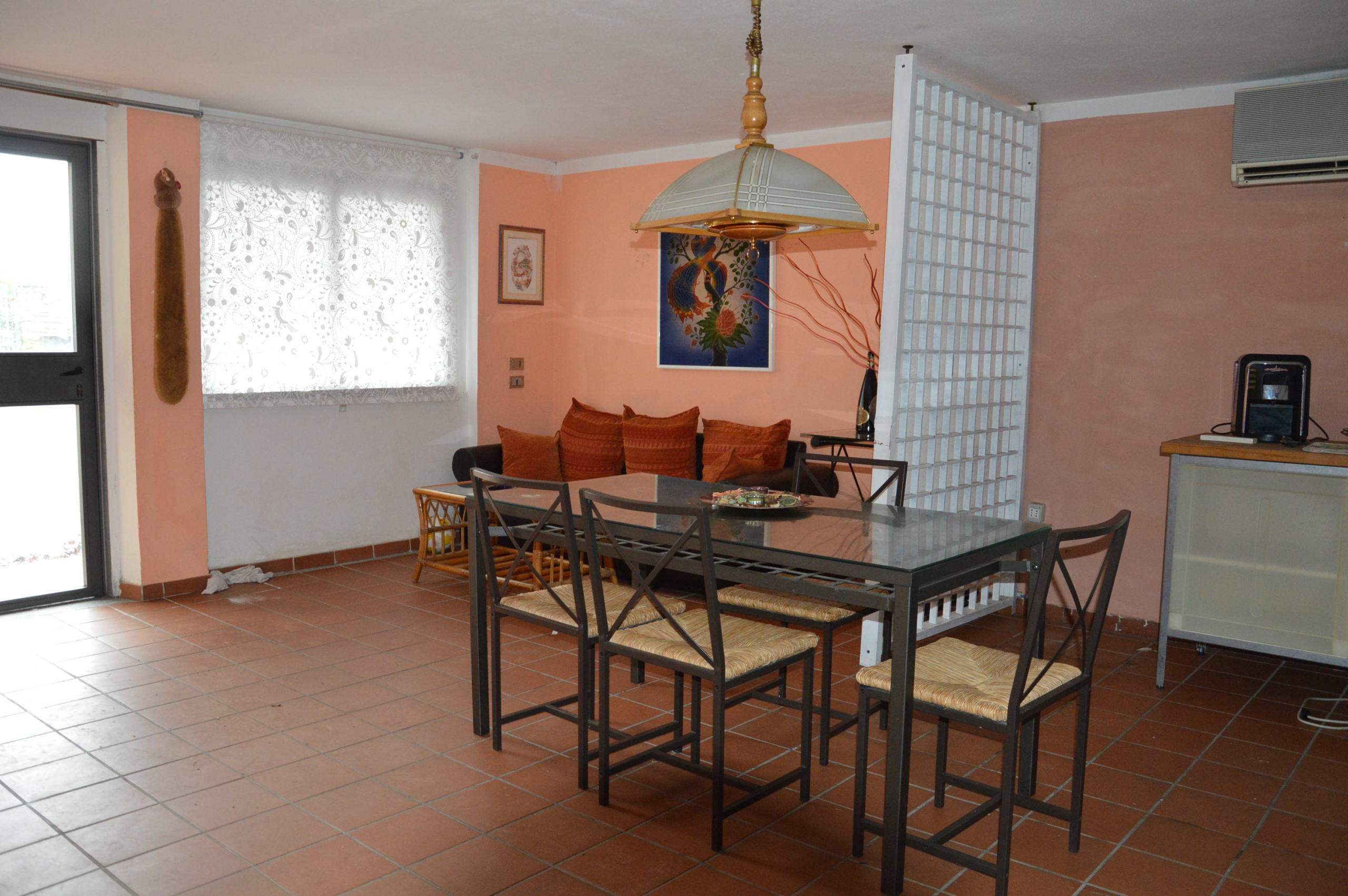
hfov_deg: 67.4
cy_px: 448
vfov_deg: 47.8
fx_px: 1010
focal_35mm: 27
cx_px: 674
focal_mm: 18
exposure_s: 1/60
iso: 1600
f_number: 3.5
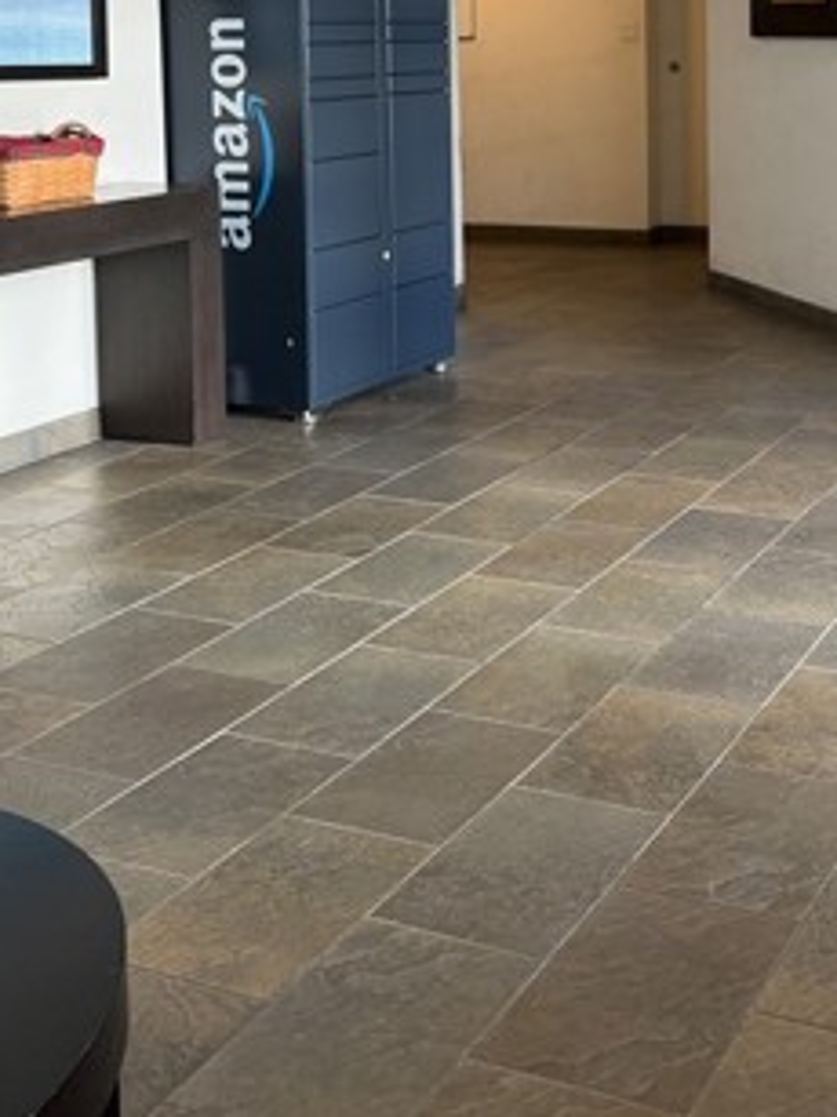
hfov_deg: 28.5
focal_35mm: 50
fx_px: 1613
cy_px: 138
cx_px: 662
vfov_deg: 36.2
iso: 200
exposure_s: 1/120
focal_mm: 6.76
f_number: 1.78
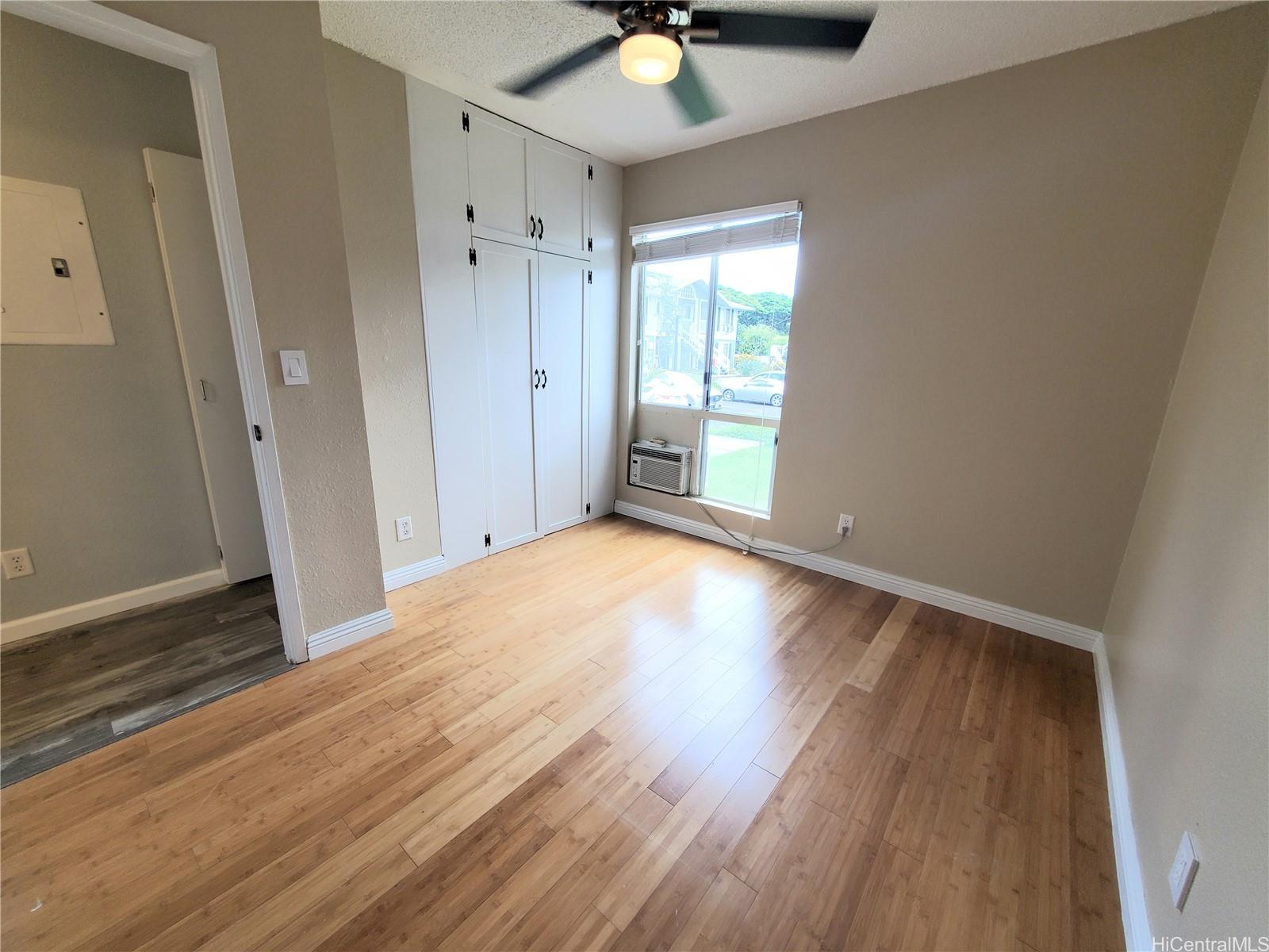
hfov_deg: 106.2
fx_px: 477
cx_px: 634
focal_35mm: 13
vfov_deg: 89.9
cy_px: 476
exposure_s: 1/59
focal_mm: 1.8
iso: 50
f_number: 2.2
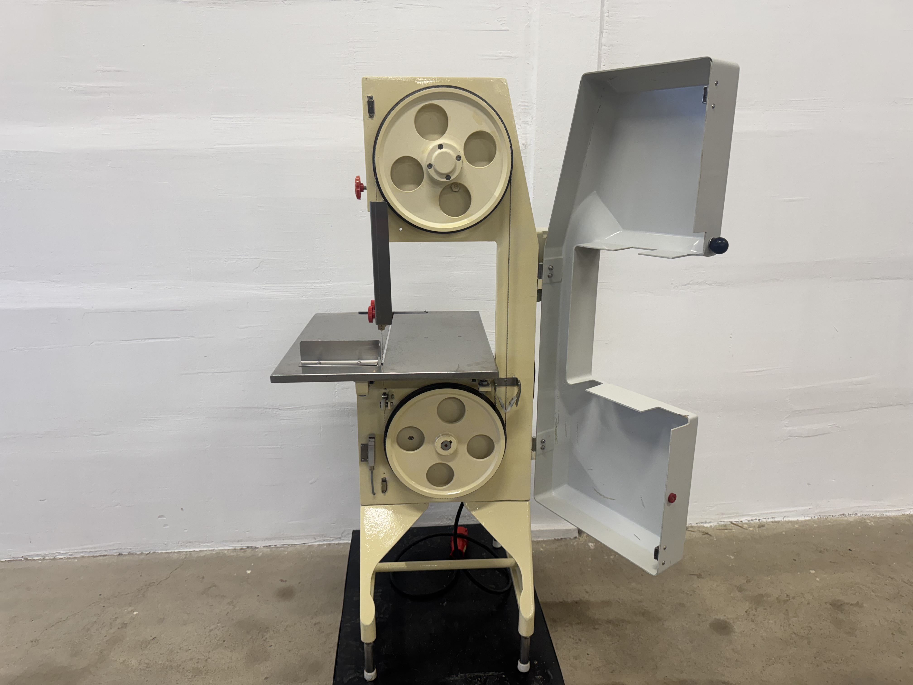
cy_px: 342
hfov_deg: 71.6
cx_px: 456
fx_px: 633
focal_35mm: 24
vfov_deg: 56.8
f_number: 1.78
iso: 125
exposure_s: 1/100
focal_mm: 6.76
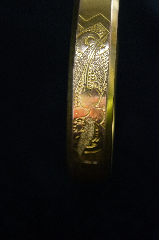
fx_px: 548
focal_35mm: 82
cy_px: 120
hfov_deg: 16.5
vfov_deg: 24.7
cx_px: 80
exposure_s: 1/40
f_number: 5.6
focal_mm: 55
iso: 3200
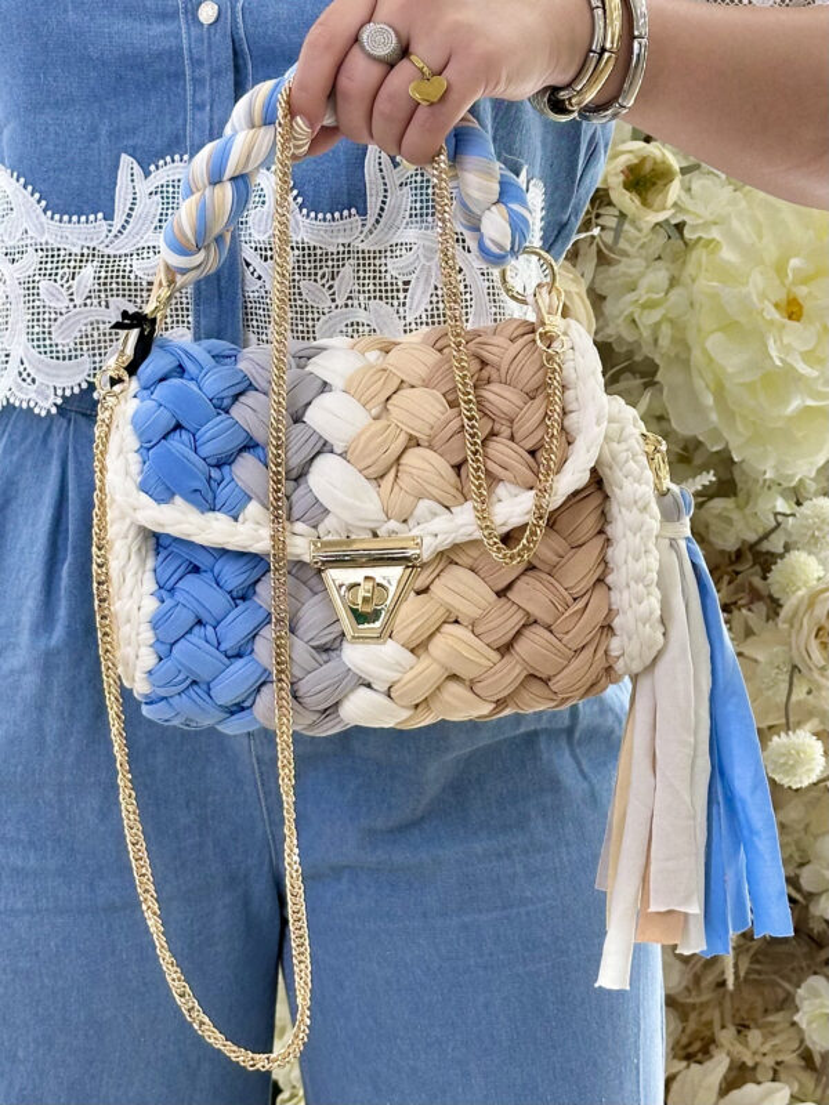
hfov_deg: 30.3
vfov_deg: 39.7
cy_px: 552
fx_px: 1533
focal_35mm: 48
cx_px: 414
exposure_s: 1/263
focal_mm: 6.86
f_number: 1.78
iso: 64
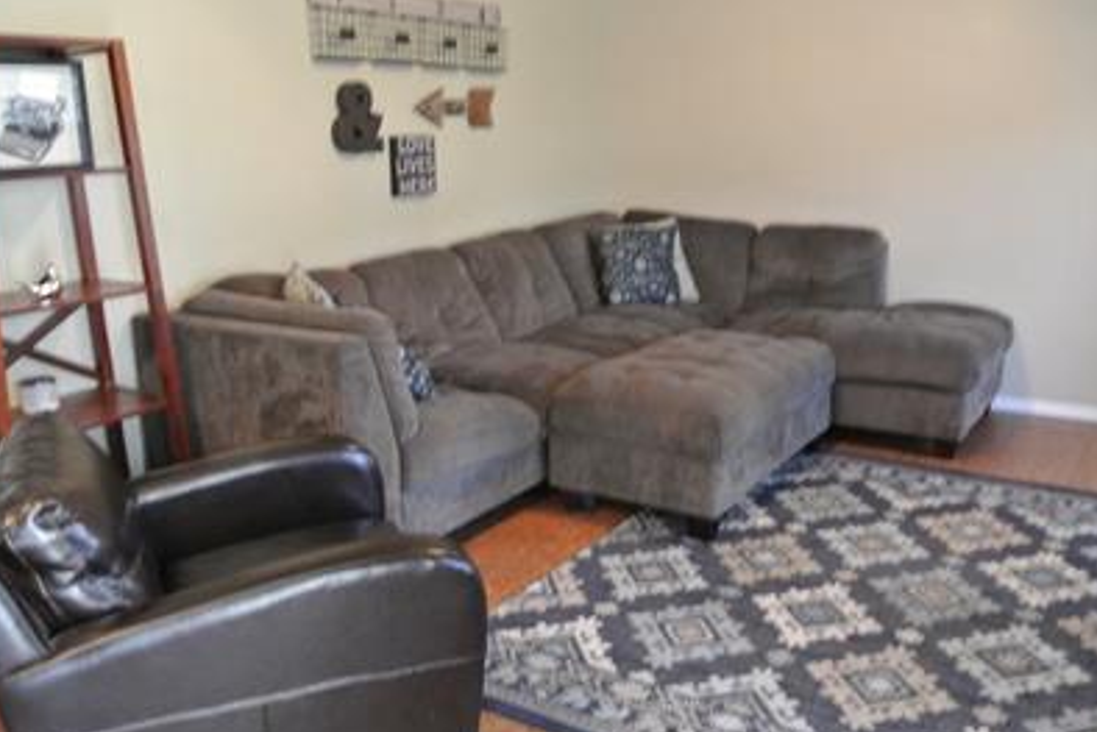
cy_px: 365
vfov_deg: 41.1
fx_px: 975
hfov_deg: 58.7
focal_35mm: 32
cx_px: 548
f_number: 3.5
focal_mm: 10.7
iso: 800
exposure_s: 1/6
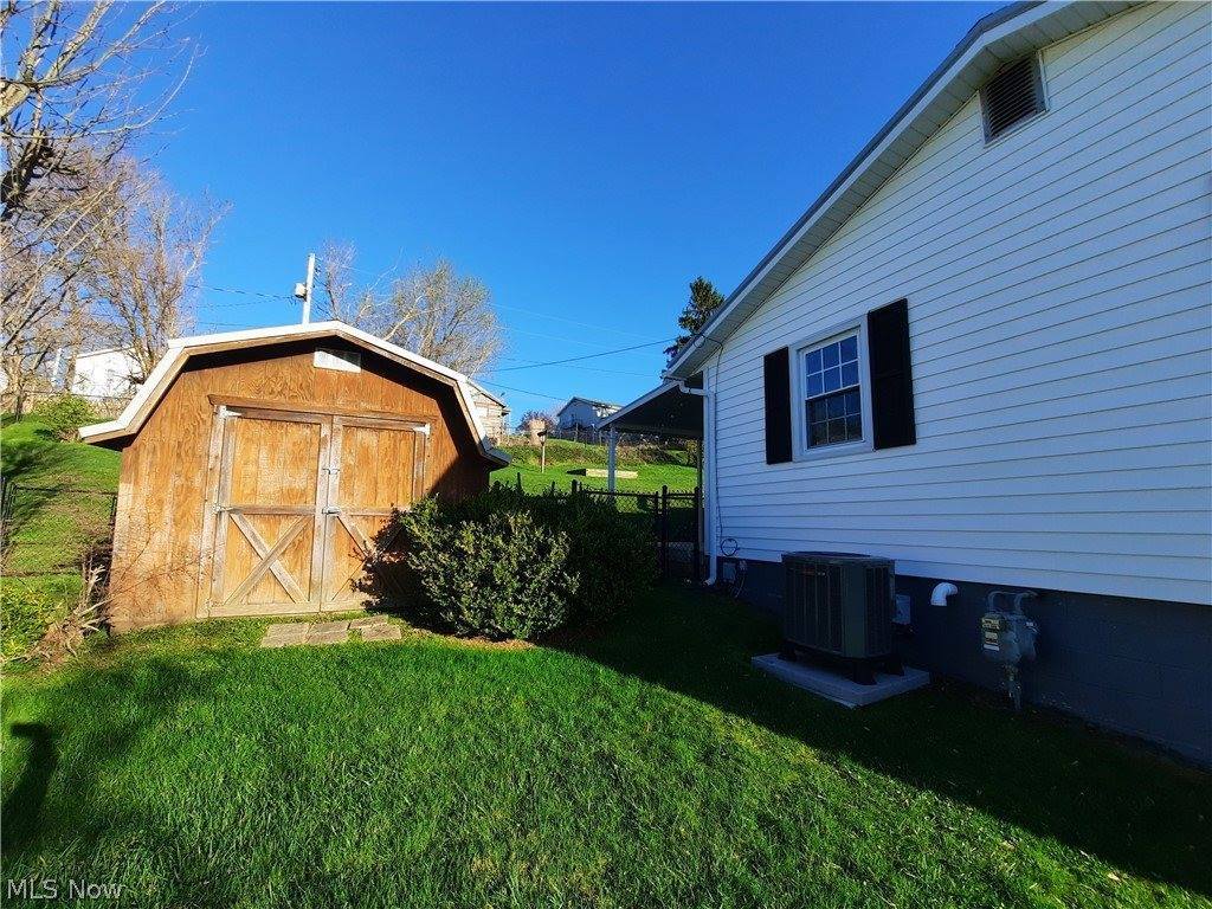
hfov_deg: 106.2
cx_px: 606
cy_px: 454
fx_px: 455
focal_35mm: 13
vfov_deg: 89.9
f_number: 2.2
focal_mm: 1.74
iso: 40
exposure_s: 1/693
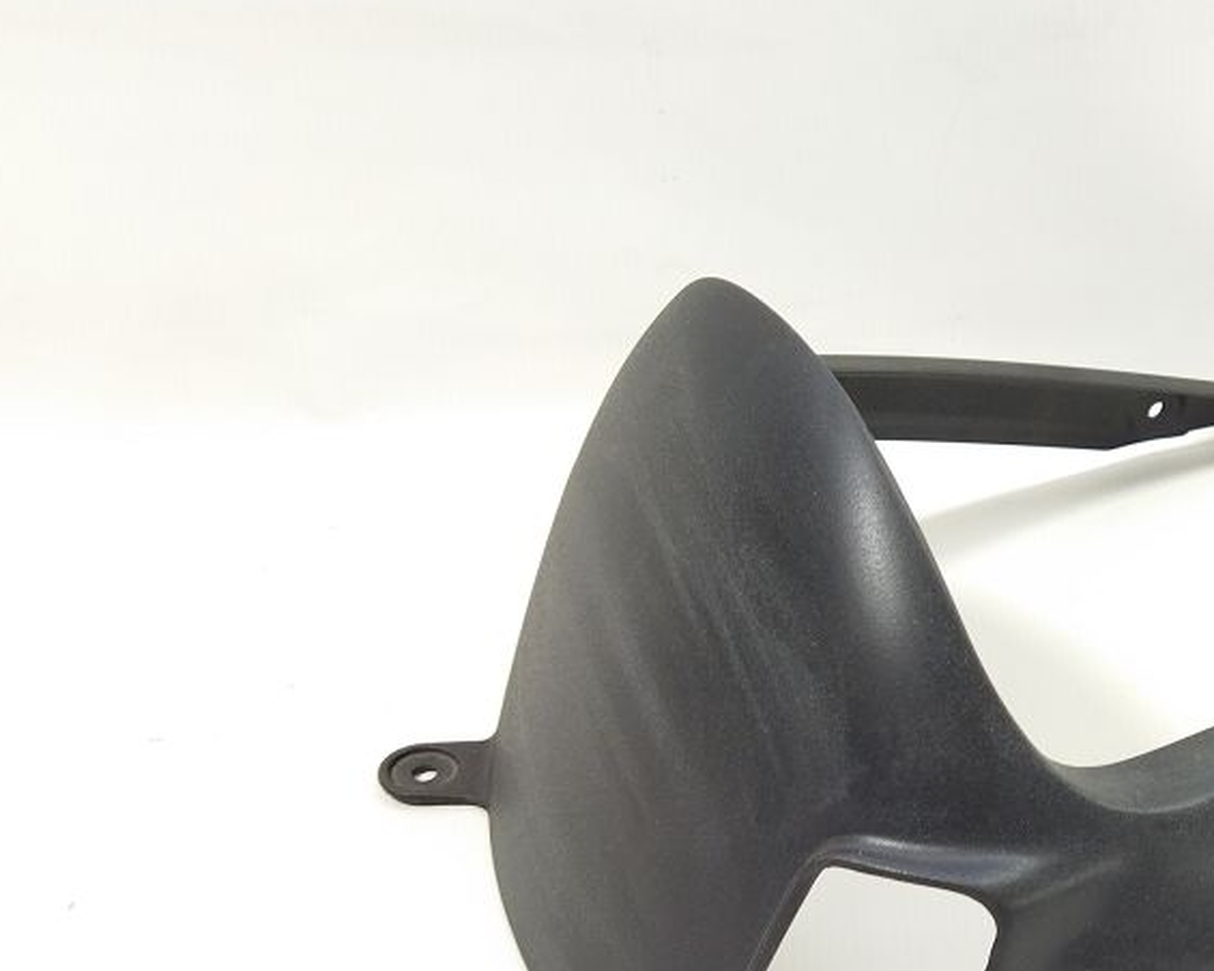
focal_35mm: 56
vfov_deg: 26.9
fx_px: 2012
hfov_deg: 31.5
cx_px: 1154
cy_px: 702
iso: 104
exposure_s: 1/50
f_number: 1.79
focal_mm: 4.71
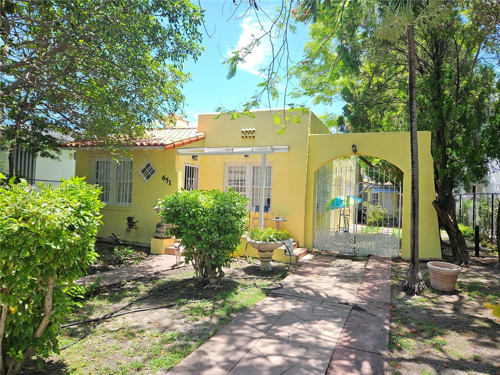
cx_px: 250
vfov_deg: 58.9
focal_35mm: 23
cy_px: 188
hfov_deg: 73.9
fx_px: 332
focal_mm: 5.4
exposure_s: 1/428
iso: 25
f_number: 1.8
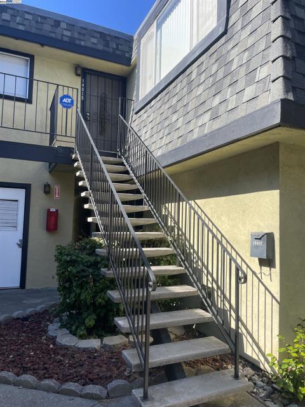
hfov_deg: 53.1
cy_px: 204
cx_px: 152
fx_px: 305
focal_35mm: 26
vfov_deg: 67.3
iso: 32
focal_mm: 4.2
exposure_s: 1/955
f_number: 1.6
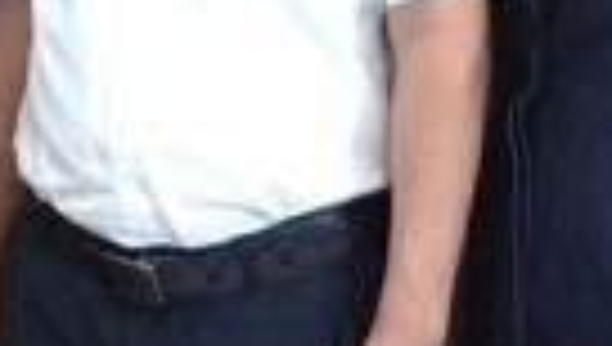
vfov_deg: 3.9
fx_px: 4900
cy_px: -688
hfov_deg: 6.9
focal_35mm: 301
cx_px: -612
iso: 2500
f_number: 4.5
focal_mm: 29
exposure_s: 1/160
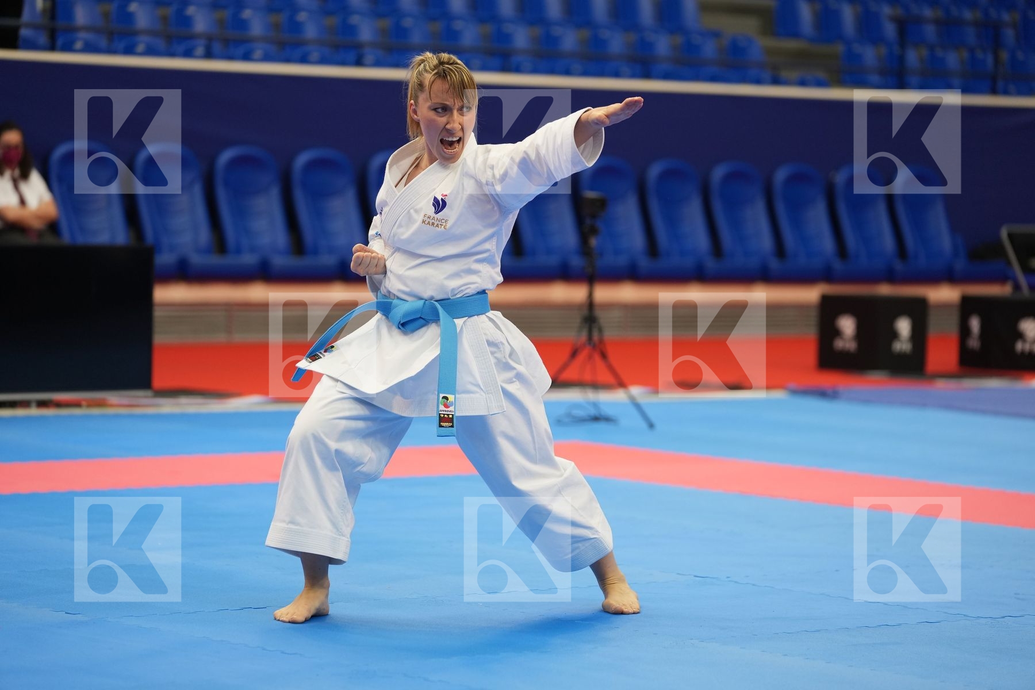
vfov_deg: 10.3
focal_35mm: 133
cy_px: 345
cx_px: 518
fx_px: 3823
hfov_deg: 15.4
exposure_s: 1/500
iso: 800
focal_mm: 133
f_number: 2.8
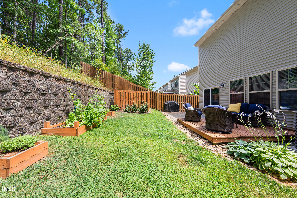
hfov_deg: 112.6
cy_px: 99
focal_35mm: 12
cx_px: 148
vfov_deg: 90.1
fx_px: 99
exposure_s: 1/30
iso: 80
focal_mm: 12
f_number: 7.1
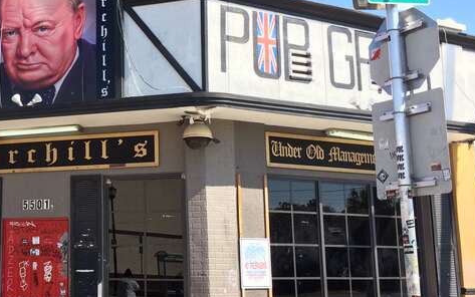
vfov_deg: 24.9
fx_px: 673
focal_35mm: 52
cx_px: 87
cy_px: 153
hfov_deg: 37.3
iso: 32
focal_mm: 4.15
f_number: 2.2
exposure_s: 1/1325
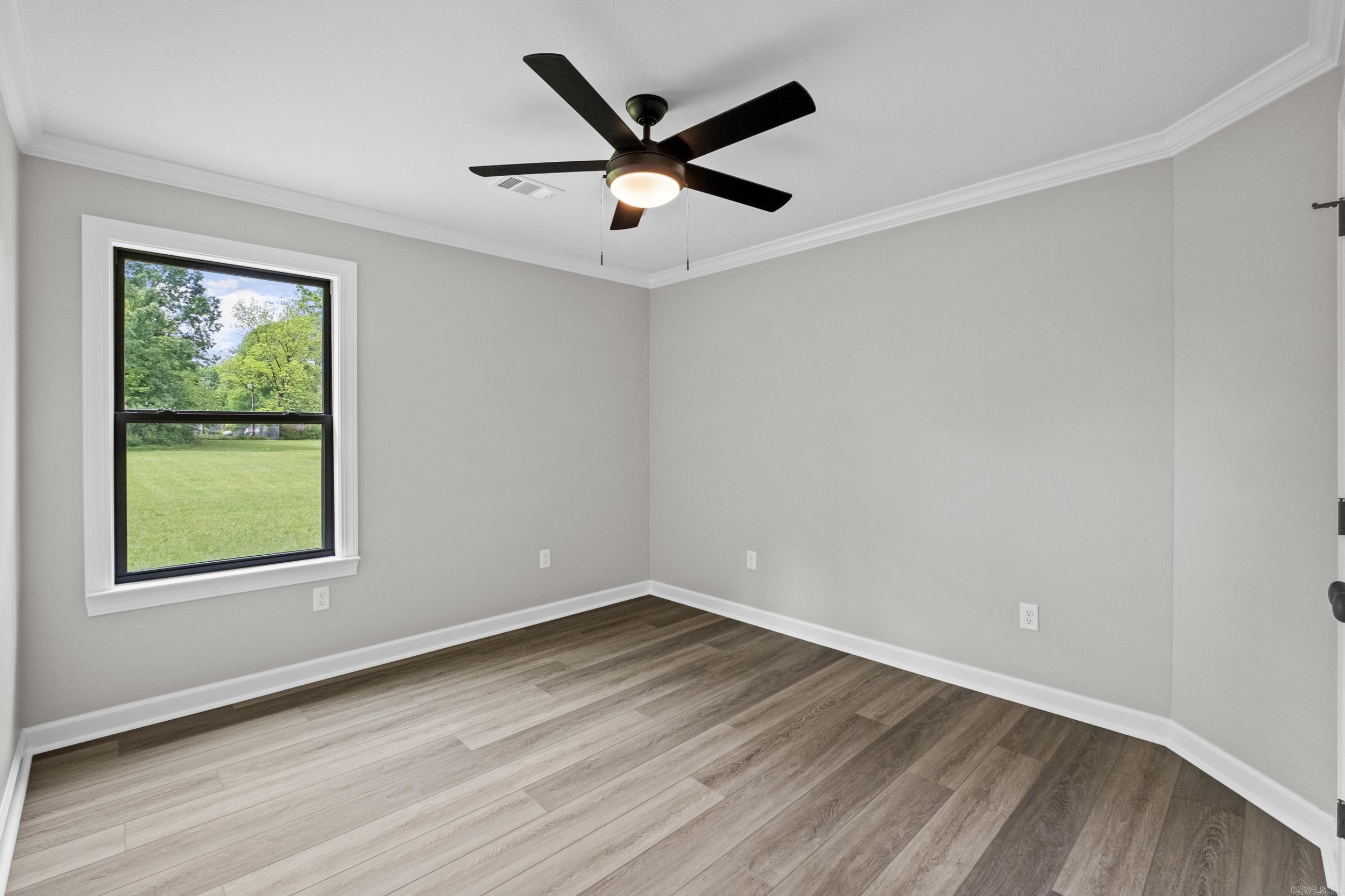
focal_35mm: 15
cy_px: 448
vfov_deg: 77.3
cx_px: 672
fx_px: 560
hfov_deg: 100.4
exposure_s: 1/10
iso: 800
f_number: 7.1
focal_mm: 10
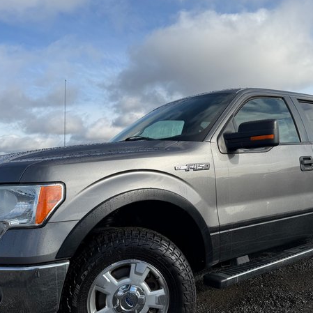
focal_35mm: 34
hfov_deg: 48.2
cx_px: 188
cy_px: 167
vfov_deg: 48.4
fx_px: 348
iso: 80
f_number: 1.78
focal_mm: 6.76
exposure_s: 1/4405
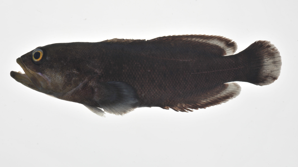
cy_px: 89
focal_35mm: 166
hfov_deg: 13.0
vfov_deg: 7.3
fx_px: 1308
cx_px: 149
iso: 200
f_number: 22
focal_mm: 105
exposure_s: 1/60
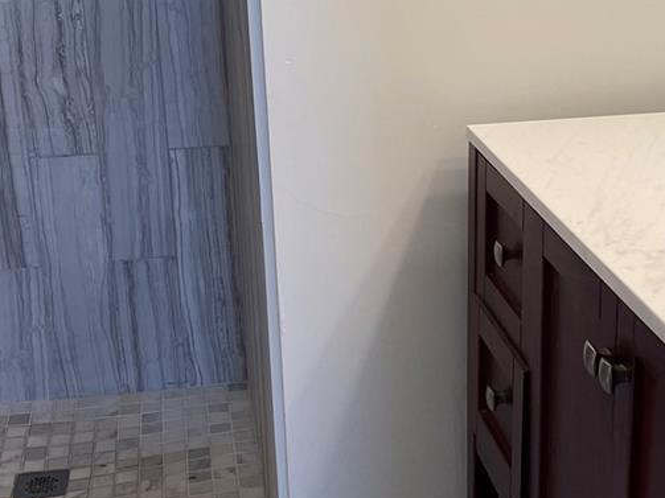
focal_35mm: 62
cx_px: 320
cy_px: 242
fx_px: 1191
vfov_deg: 23.6
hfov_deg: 31.2
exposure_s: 1/120
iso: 125
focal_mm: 5.1
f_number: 1.6
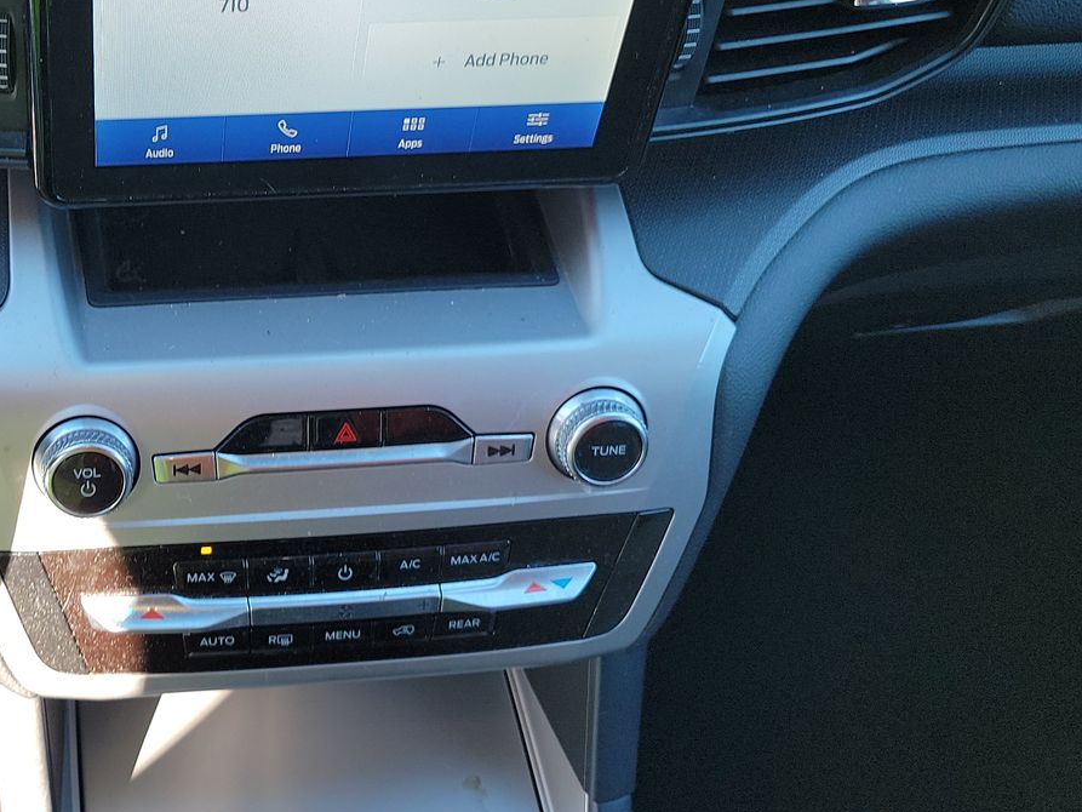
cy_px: 255
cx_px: 191
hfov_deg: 41.6
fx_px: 1344
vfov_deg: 33.2
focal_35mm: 43
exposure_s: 1/59
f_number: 1.8
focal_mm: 6.7
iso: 94
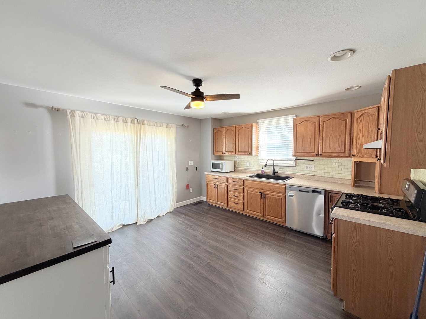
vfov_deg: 85.7
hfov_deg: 102.1
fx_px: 172
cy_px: 160
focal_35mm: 14
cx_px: 213
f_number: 2.2
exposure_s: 1/120
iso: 160
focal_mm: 2.22
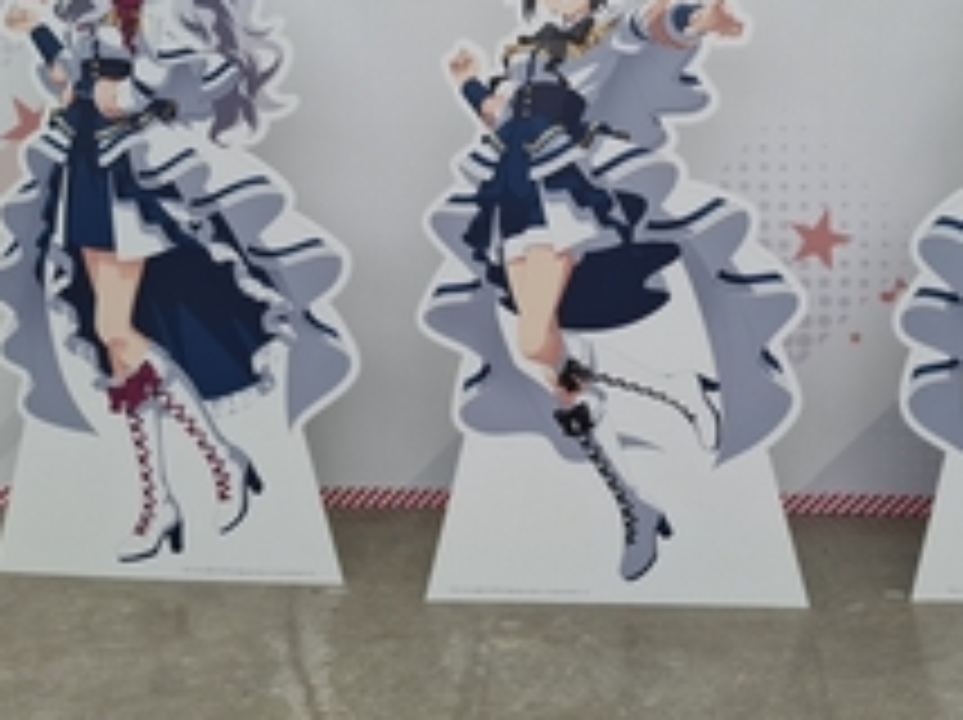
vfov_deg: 32.6
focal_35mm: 43
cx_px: 598
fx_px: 1195
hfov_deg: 43.6
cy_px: 140
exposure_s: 1/170
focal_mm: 5.54
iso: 50
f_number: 1.8
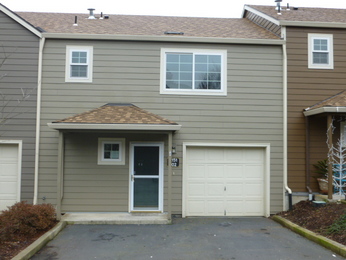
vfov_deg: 39.7
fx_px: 360
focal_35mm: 36
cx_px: 173
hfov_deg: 51.3
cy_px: 130
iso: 125
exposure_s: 1/60
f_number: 3.6
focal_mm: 6.5
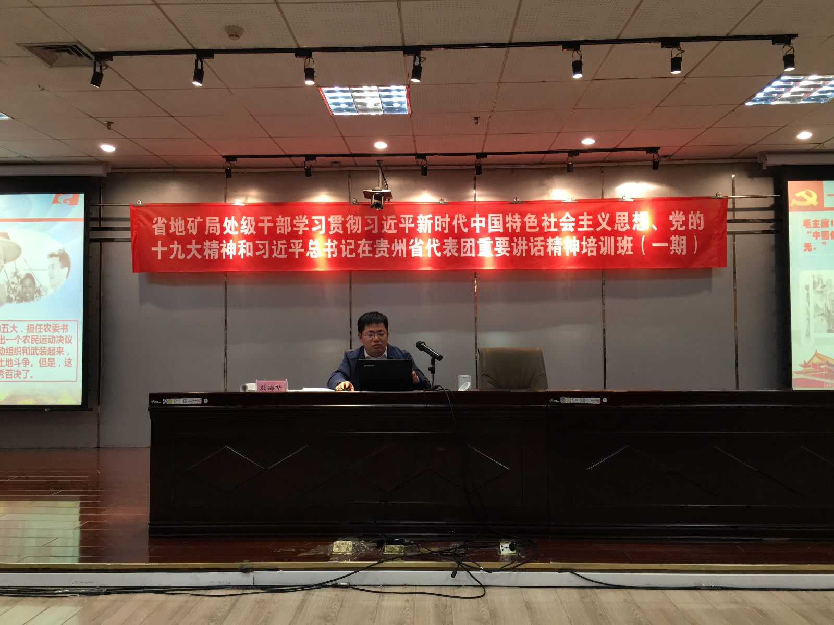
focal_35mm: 29
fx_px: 699
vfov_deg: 48.2
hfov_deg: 61.7
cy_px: 312
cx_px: 417
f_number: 2.2
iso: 80
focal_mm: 4.15
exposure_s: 1/33
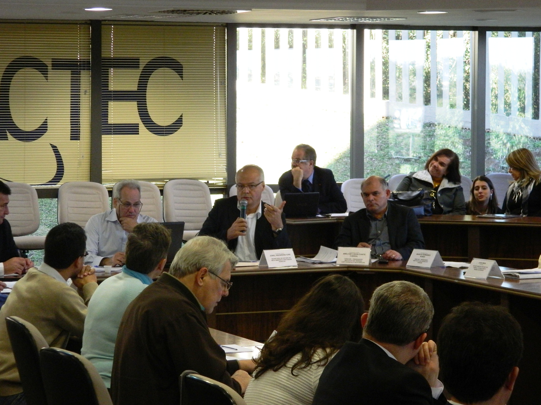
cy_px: 202
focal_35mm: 129
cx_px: 270
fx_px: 2016
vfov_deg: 11.5
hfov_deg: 15.3
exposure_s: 1/30
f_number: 4.7
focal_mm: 23.2
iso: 400
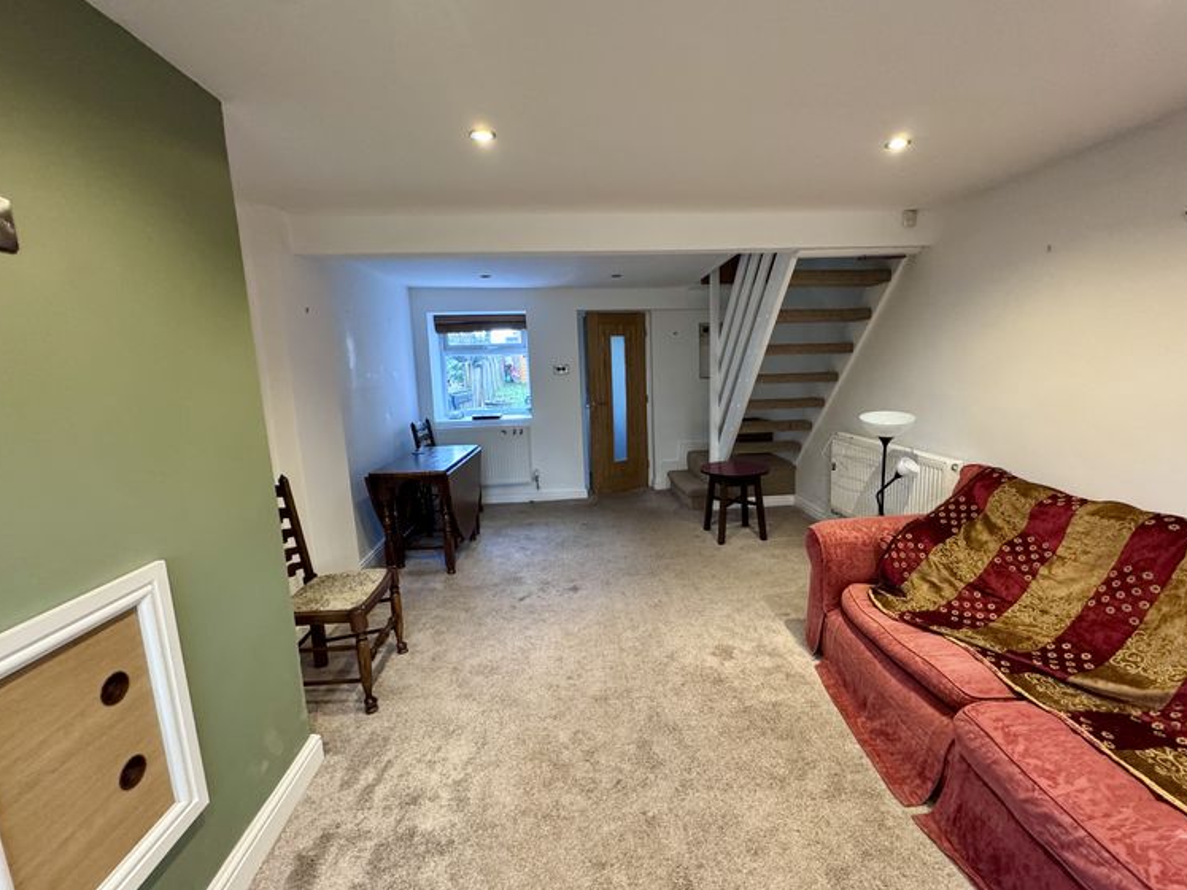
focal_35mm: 15
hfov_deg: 98.1
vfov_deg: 81.7
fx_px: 514
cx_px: 624
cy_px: 451
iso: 500
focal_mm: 2.22
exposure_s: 1/60
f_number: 2.2
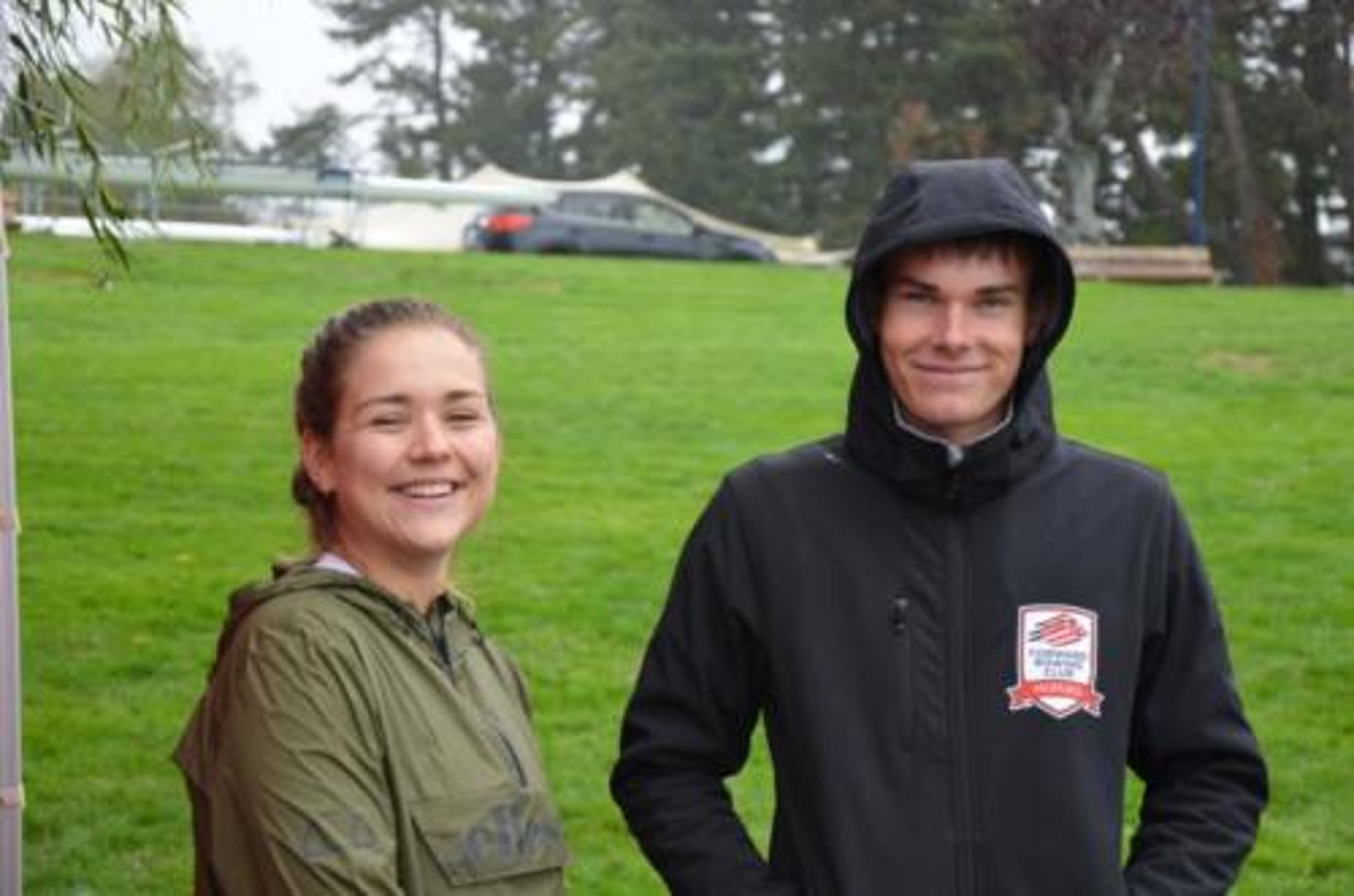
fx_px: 3490
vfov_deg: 14.6
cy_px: 448
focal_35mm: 93
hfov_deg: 22.0
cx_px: 677
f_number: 5.3
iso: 400
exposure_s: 1/320
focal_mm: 62
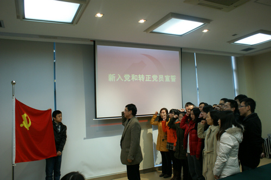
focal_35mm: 30
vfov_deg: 43.6
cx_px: 136
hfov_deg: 61.9
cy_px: 90
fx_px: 226
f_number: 4
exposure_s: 1/30
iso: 400
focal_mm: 20
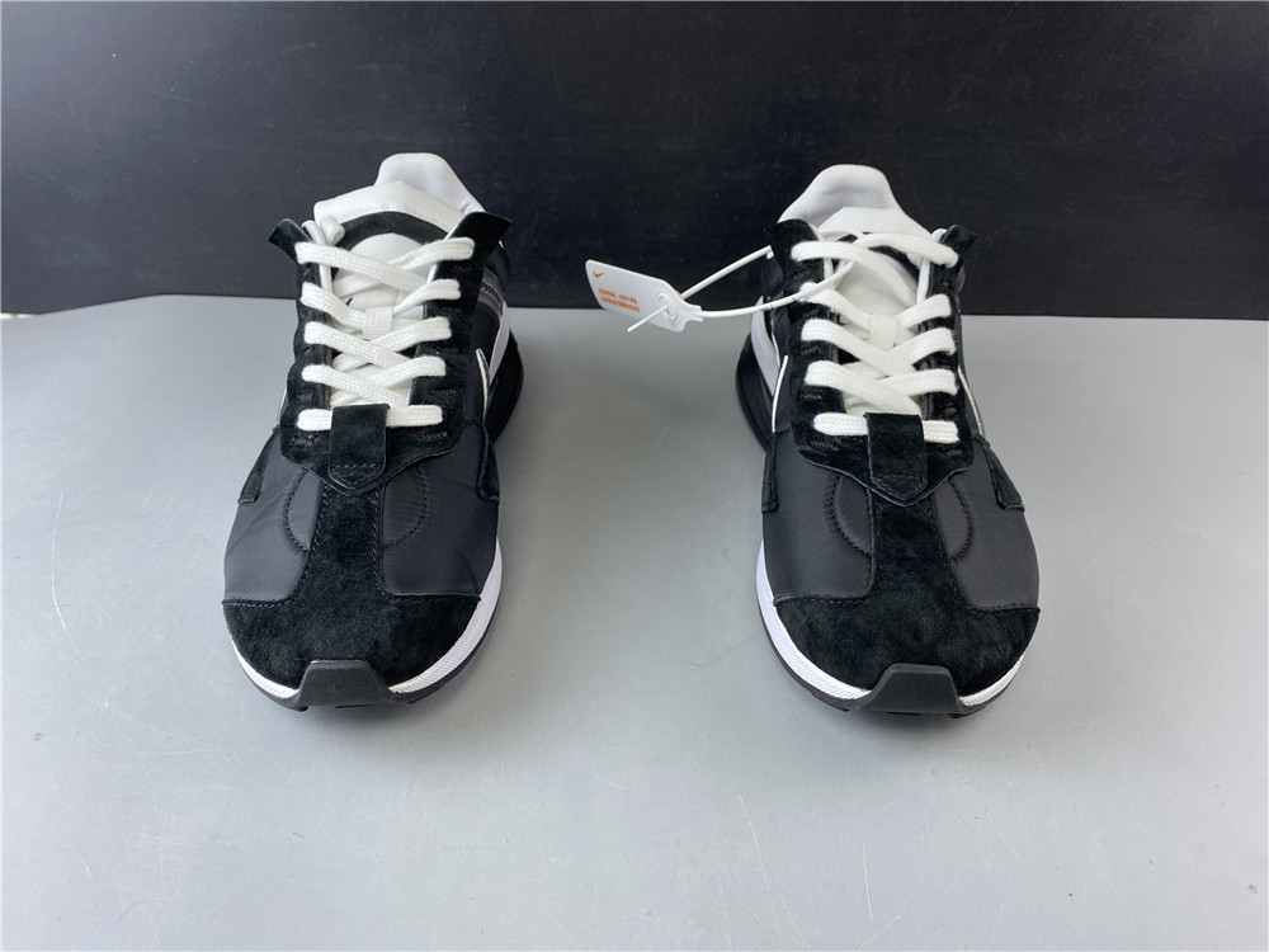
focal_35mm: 26
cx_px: 634
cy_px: 476
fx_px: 953
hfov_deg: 67.3
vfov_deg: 53.1
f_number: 1.8
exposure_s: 1/100
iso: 125
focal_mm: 4.25
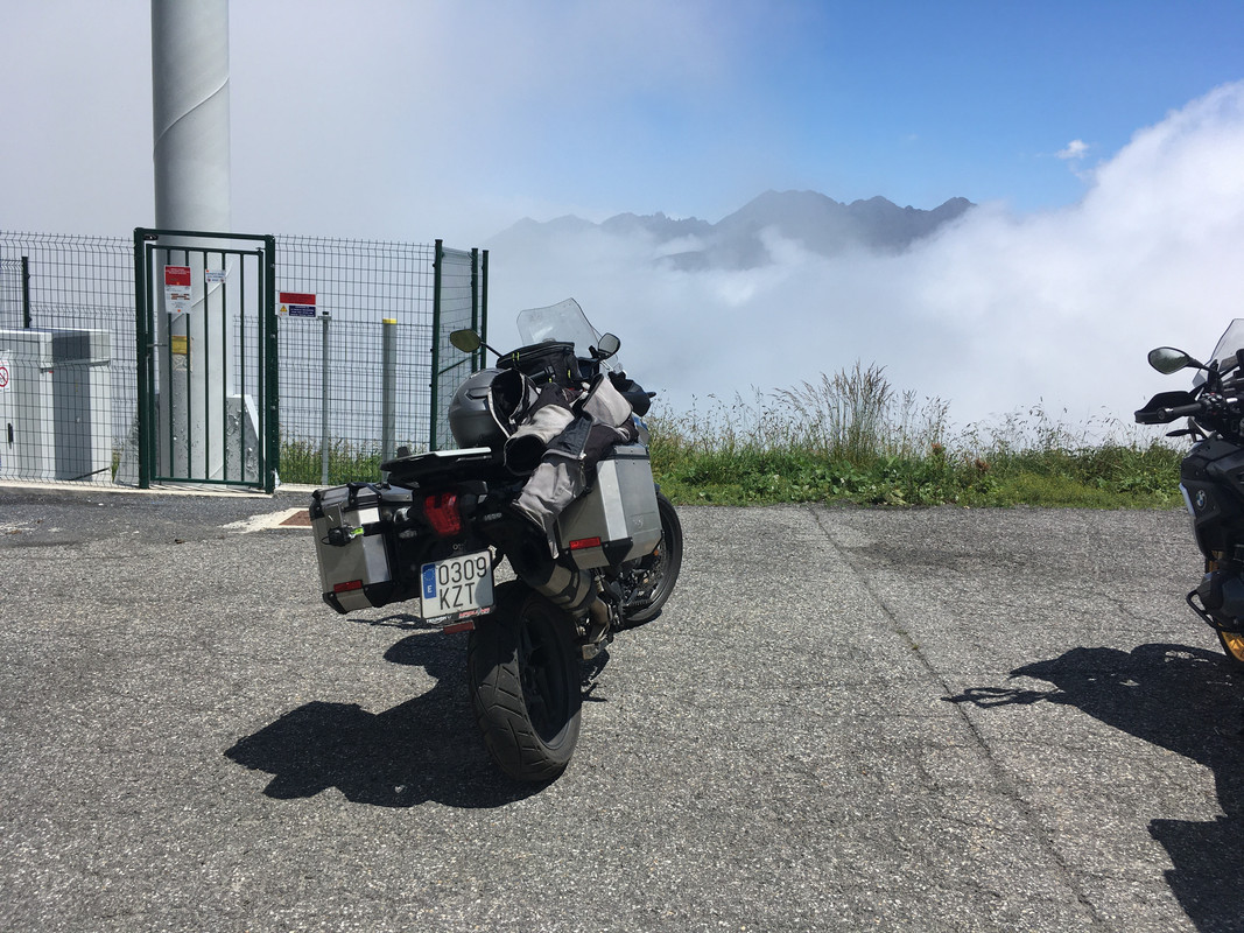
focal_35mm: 29
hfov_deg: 61.7
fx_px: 1042
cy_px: 466
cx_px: 622
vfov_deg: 48.2
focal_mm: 4.15
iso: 25
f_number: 2.2
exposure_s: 1/2404
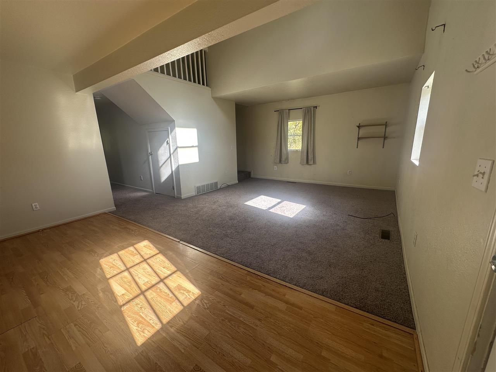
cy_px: 186
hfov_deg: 102.1
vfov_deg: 85.7
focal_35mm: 14
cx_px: 248
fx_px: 201
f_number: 2.2
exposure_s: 1/205
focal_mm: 2.22
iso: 40
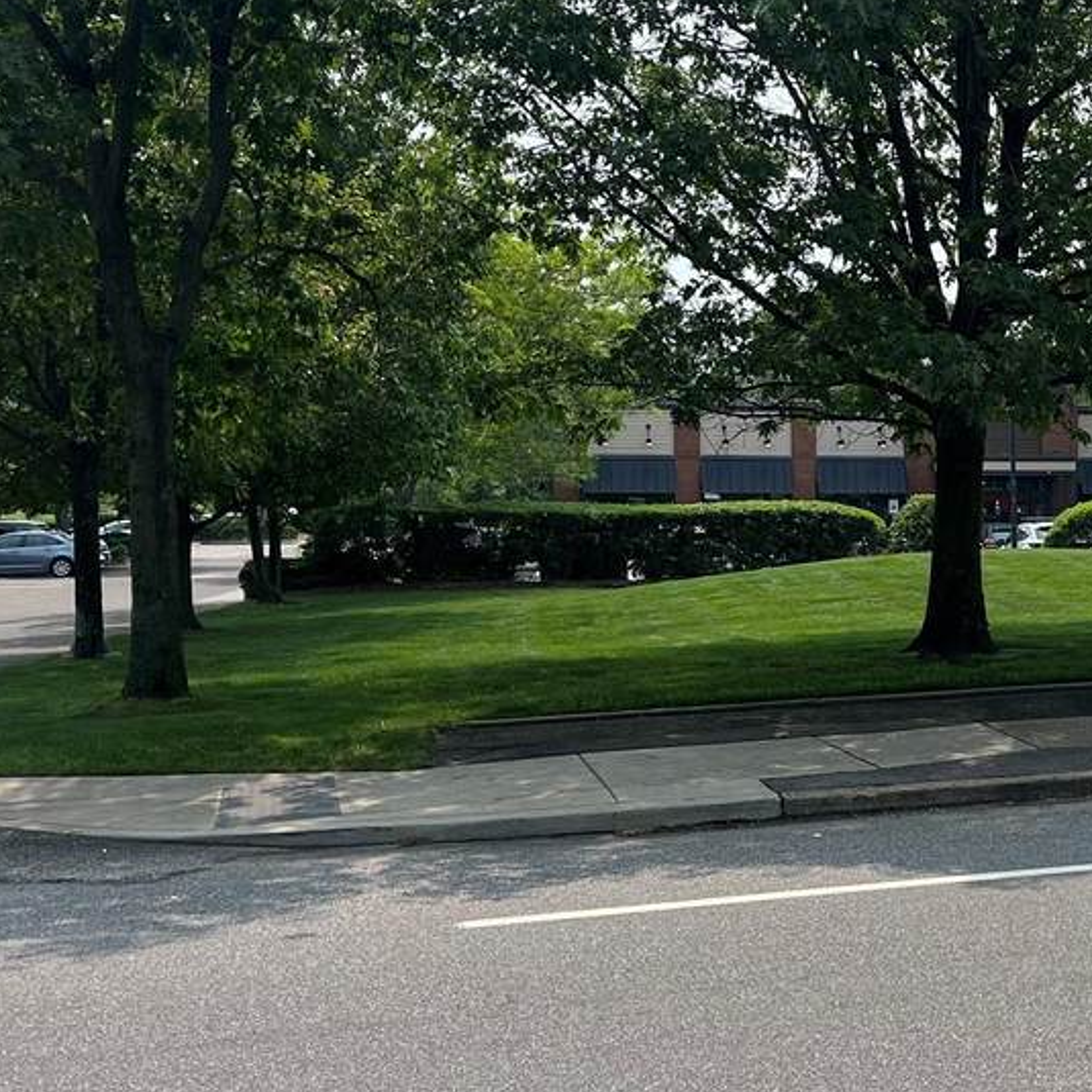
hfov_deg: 29.2
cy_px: 537
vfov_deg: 31.1
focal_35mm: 55
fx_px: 1963
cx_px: 1070
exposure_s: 1/2825
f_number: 1.6
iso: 50
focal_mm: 5.1
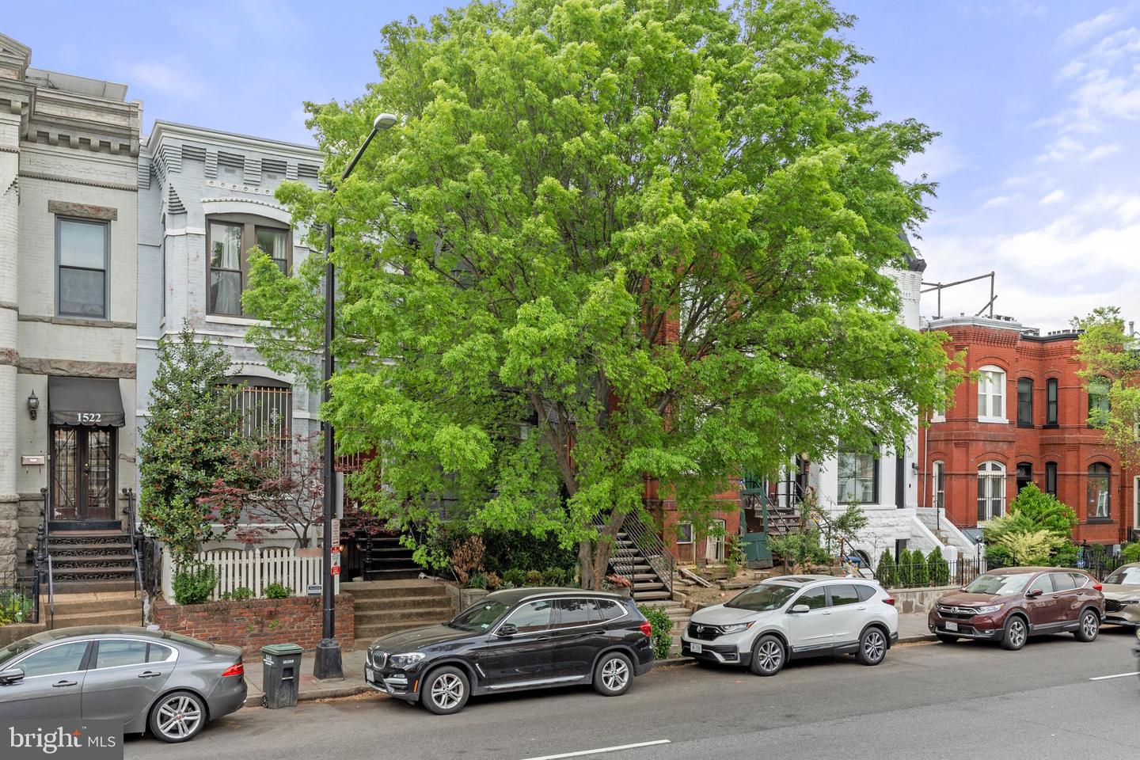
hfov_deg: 61.9
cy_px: 380
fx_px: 950
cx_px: 570
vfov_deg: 43.6
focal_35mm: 30
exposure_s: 1/50
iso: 100
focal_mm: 20
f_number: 8
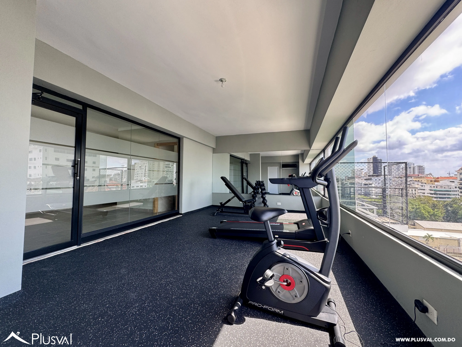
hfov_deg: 102.1
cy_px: 174
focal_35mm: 14
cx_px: 231
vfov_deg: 85.7
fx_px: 187
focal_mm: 2.22
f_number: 2.2
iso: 64
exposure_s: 1/99
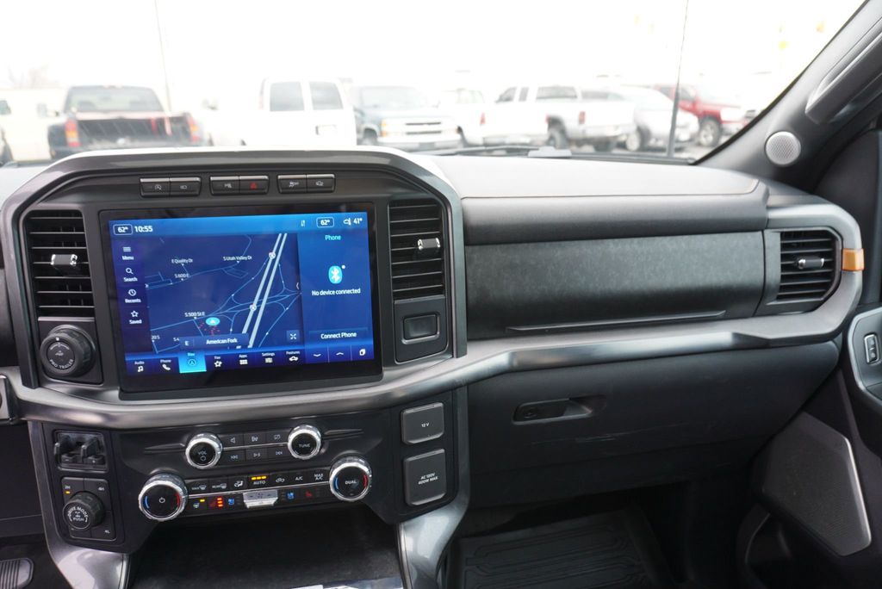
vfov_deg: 53.2
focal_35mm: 24
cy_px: 294
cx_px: 441
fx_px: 588
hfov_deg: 73.7
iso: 320
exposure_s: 1/60
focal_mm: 16
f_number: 4
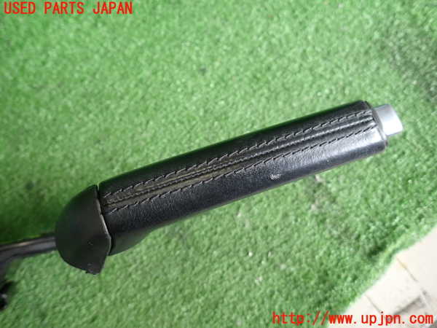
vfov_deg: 54.9
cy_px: 164
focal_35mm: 25
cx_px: 218
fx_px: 316
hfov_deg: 69.4
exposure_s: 1/60
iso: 200
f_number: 2
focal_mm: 4.5
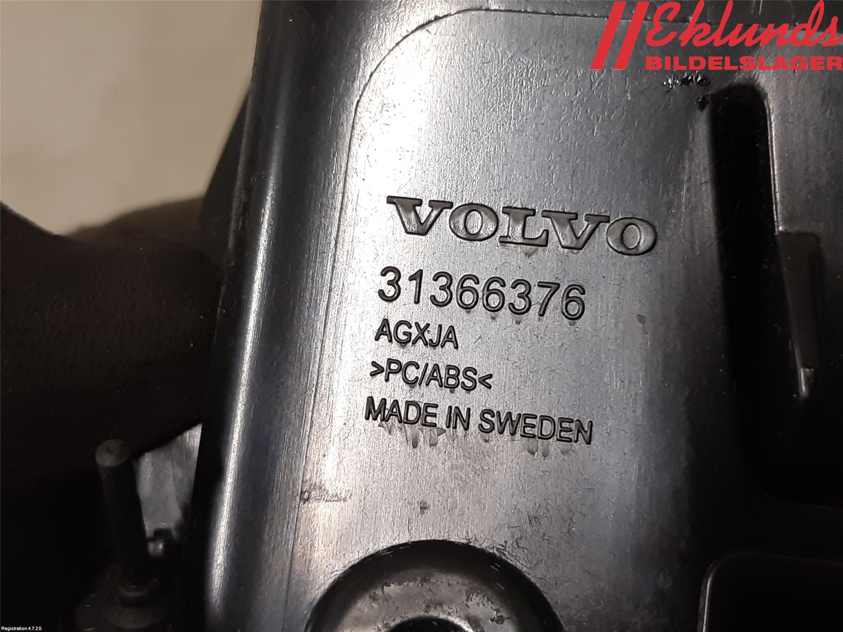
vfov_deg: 53.1
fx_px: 633
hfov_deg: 67.3
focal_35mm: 26
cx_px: 422
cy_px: 316
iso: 125
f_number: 1.7
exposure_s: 1/50
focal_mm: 3.93
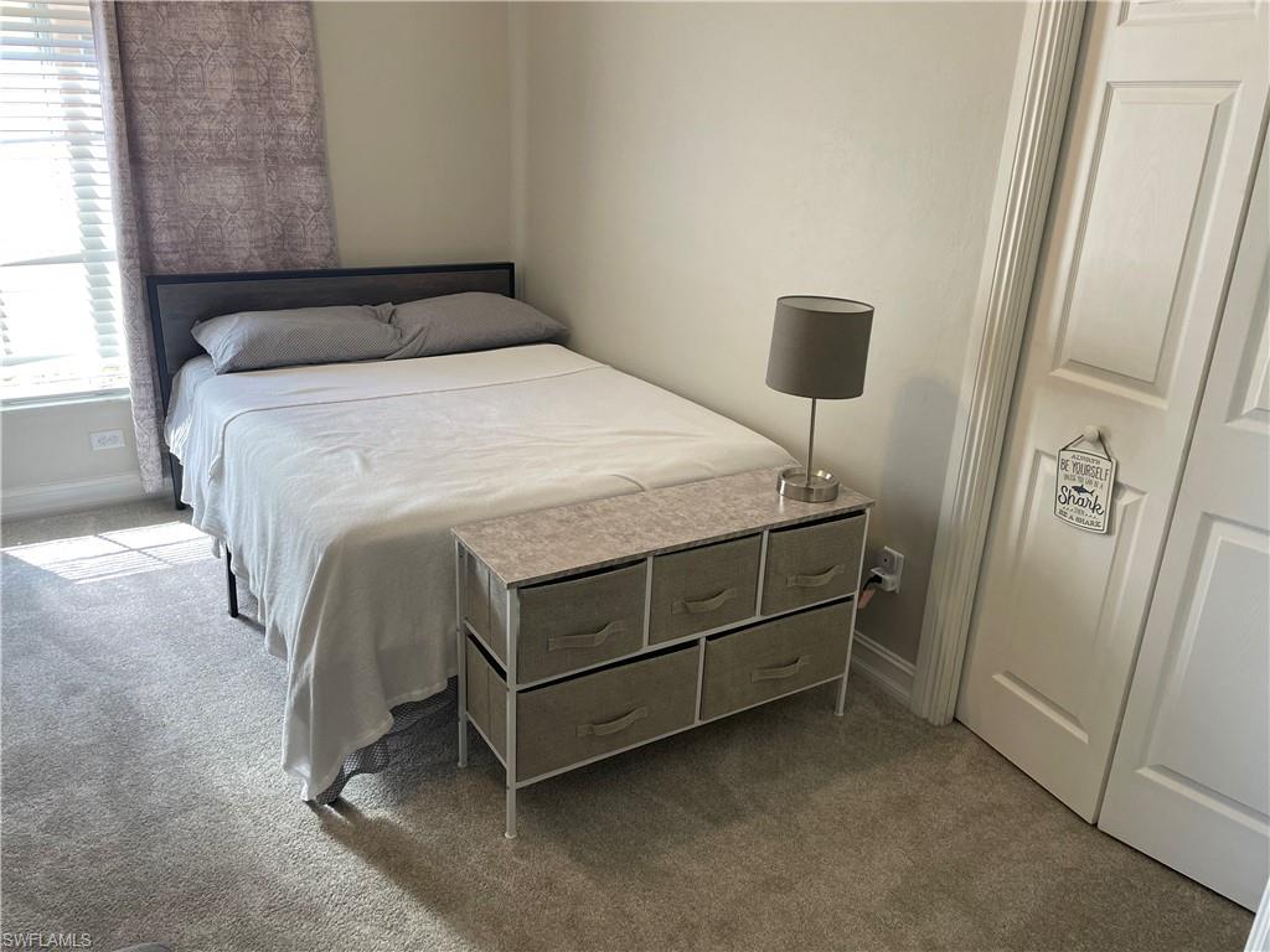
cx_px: 635
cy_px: 476
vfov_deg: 53.1
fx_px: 954
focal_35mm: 26
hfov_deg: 67.3
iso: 100
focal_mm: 4.2
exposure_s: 1/120
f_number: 1.6
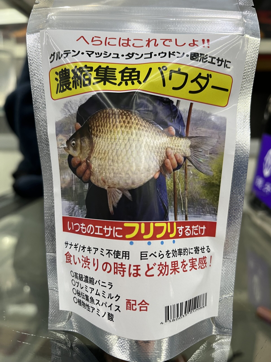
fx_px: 271
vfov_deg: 67.3
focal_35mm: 26
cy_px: 181
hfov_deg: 53.1
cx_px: 136
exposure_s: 1/50
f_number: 1.6
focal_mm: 5.1
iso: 64
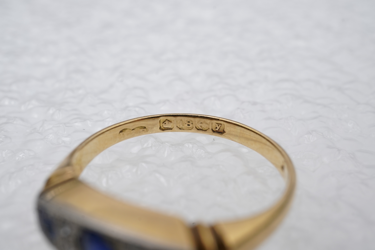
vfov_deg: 29.9
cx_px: 188
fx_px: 469
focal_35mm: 45
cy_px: 125
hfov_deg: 43.6
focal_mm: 30
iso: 500
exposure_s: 1/125
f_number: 22
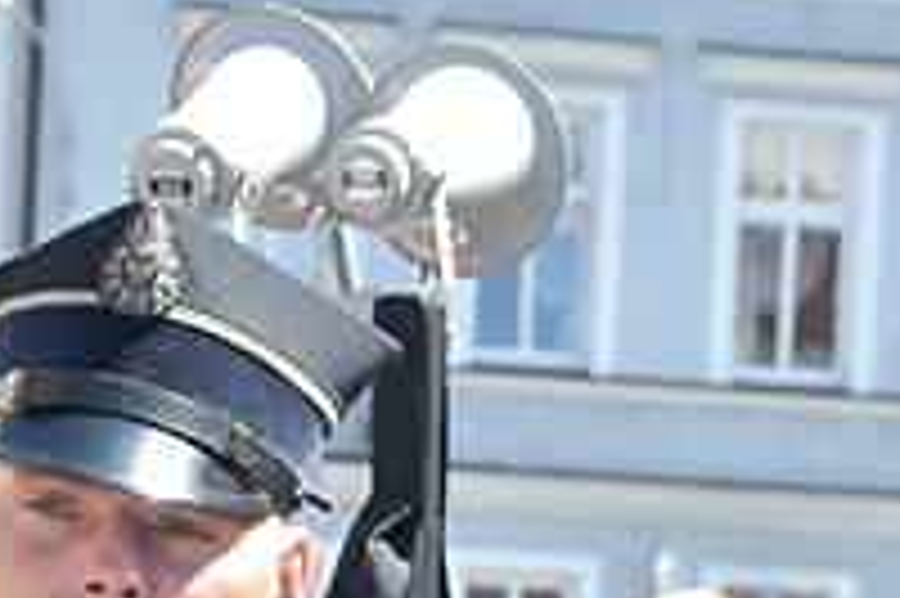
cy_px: 973
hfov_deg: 5.2
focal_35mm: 396
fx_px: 9892
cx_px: 846
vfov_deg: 3.4
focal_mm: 62
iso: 400
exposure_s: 1/640
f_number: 6.3
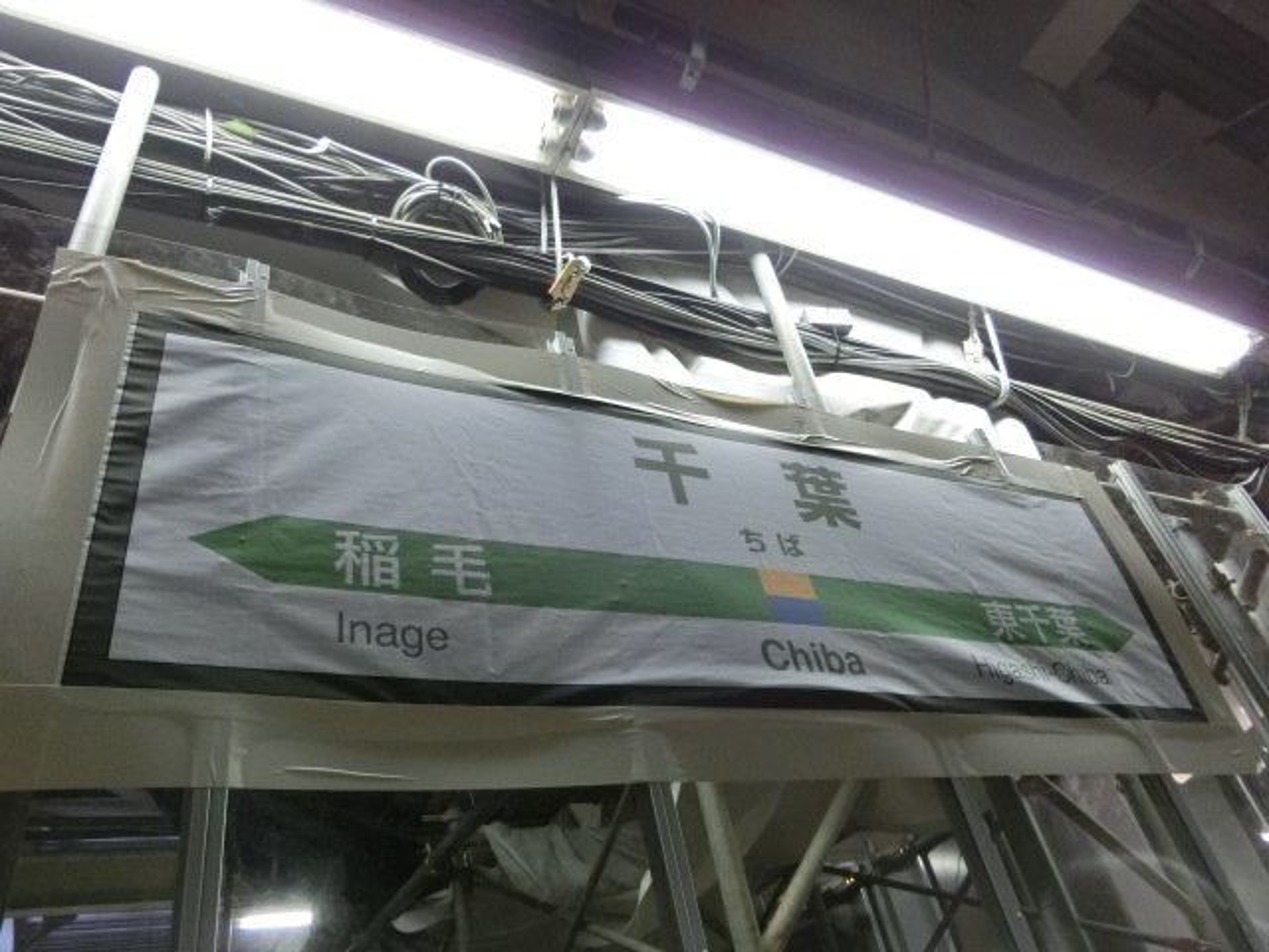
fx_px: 916
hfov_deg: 69.4
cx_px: 634
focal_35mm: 25
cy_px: 476
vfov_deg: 54.9
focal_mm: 4.5
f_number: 3.5
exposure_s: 1/60
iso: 400
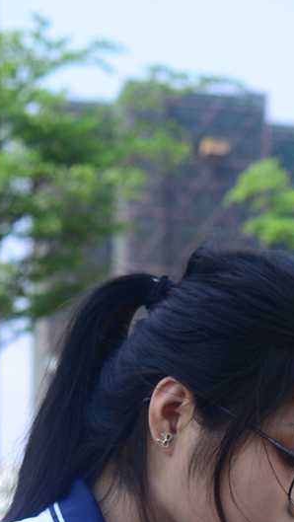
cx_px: 333
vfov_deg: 14.5
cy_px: 846
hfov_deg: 8.9
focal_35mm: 135
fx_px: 1869
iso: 100
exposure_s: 1/320
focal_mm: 35
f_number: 5.6
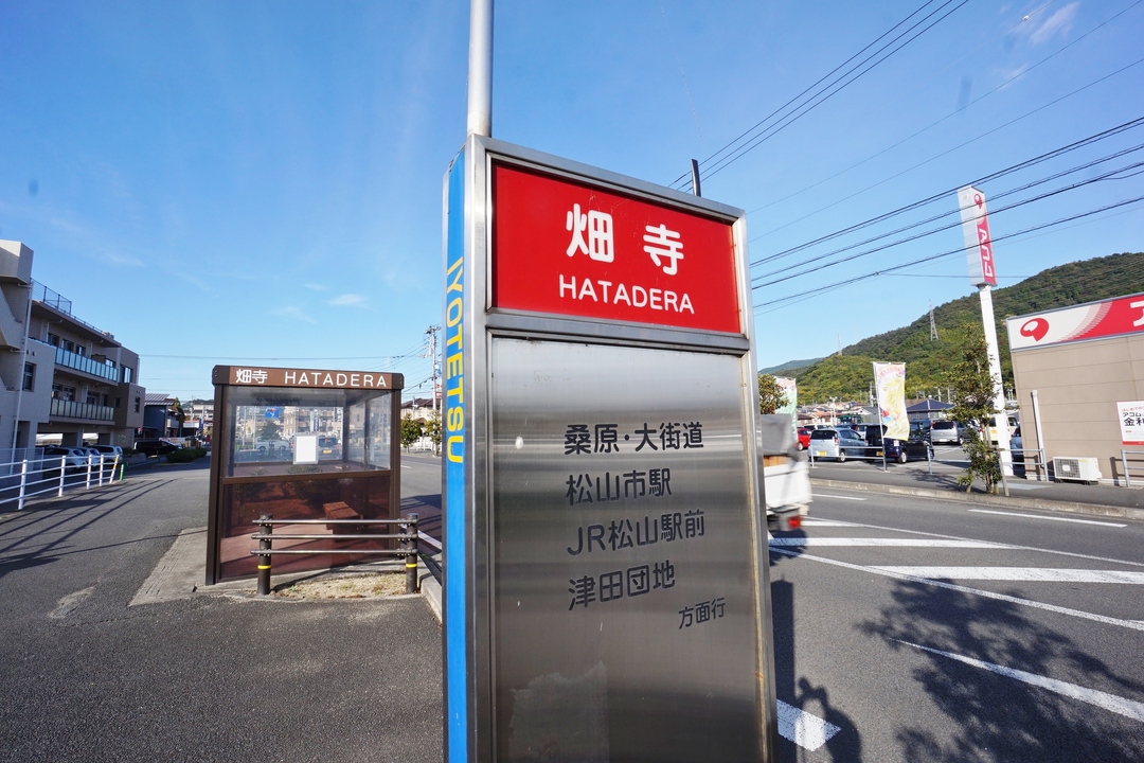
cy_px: 382
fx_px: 477
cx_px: 572
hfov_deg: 100.4
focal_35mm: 15
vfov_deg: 77.3
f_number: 14
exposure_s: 1/100
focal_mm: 10
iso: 100
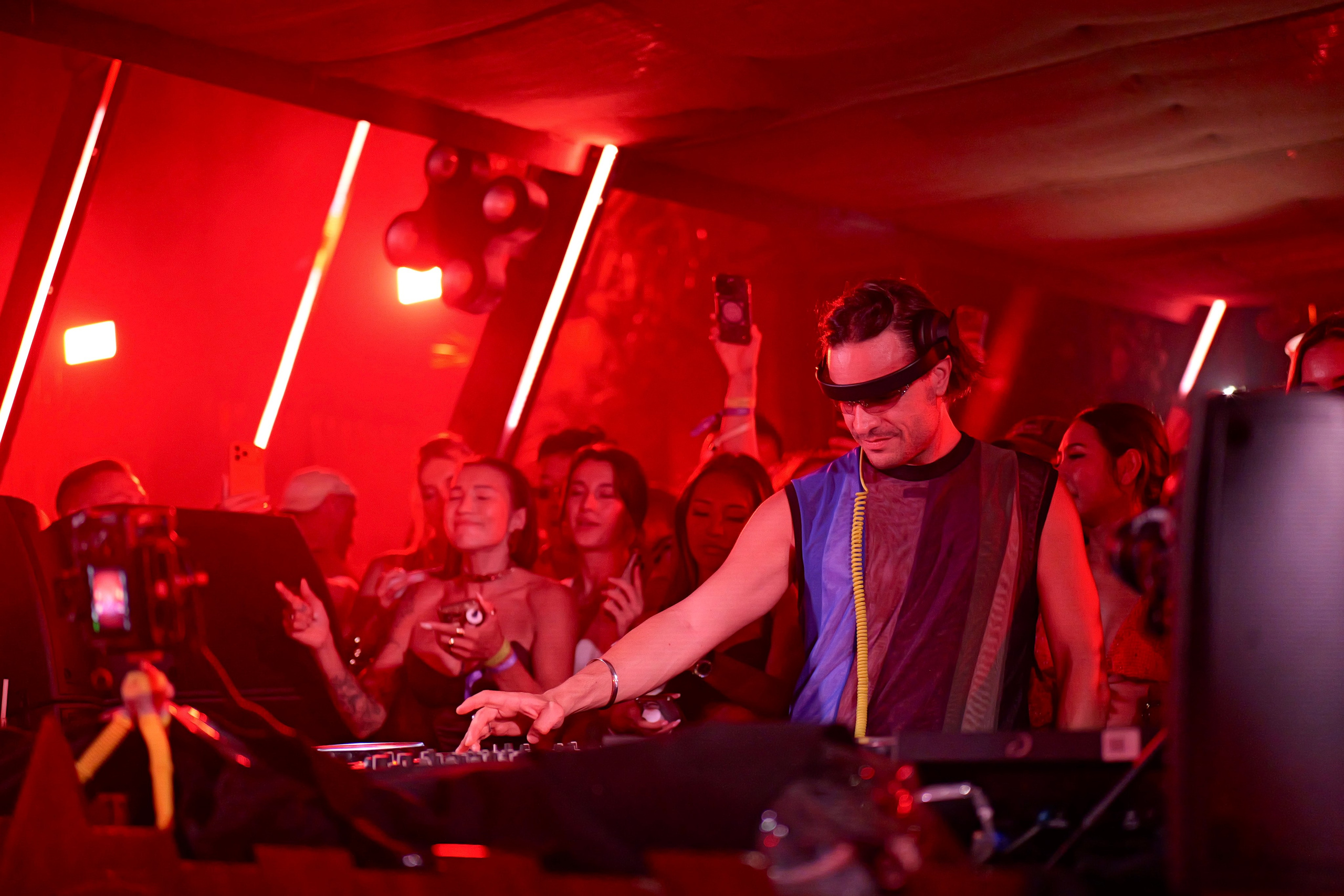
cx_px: 672
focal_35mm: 50
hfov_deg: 39.6
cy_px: 448
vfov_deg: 27.0
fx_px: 1867
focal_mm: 50
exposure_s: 1/320
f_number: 1.8
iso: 6400
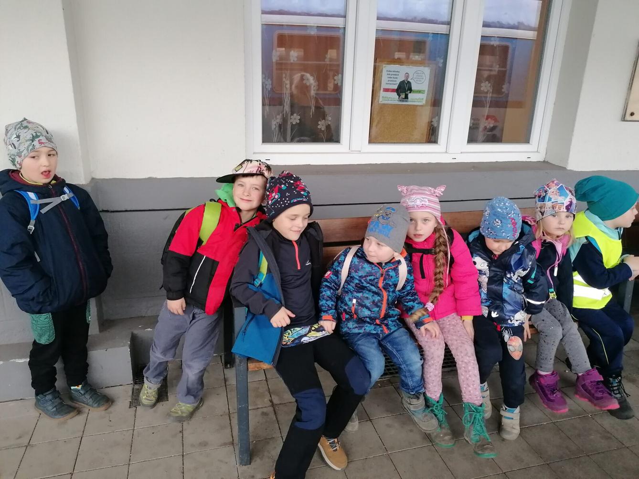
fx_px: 499
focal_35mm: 27
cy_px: 240
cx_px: 320
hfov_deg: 65.3
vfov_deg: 51.4
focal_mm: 4.75
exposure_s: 1/100
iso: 320
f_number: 1.8
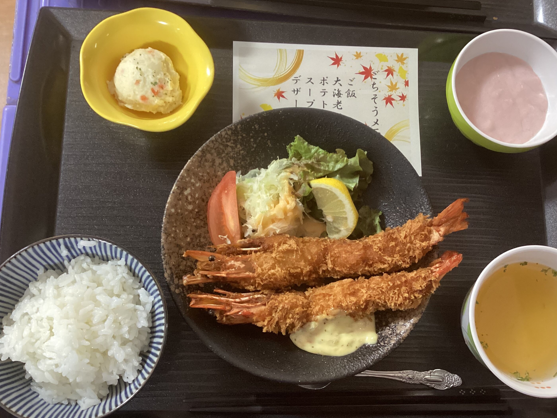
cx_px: 299
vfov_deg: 39.6
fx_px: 579
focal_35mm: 36
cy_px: 220
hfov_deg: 51.3
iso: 400
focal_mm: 3.3
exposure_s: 1/40
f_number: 2.4
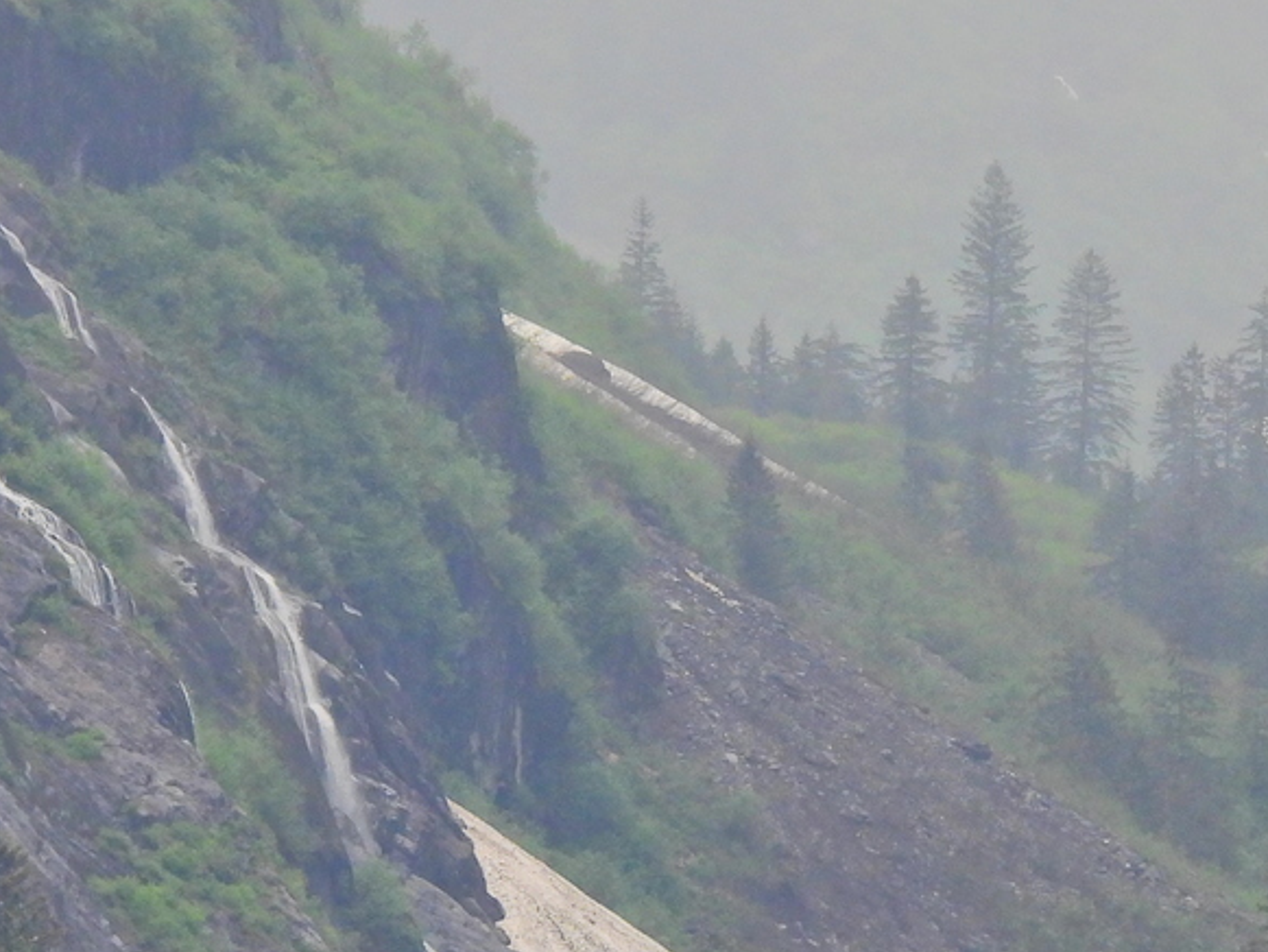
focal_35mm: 1431
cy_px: 644
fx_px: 52429
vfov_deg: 1.0
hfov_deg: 1.4
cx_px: 487
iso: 320
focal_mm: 116
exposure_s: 1/500
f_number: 5.6
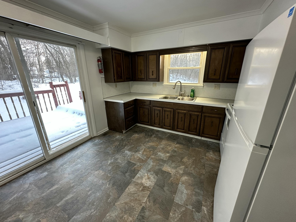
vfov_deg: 85.7
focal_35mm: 14
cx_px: 148
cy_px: 111
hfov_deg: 102.1
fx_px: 120
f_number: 2.2
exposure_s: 1/60
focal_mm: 2.22
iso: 160
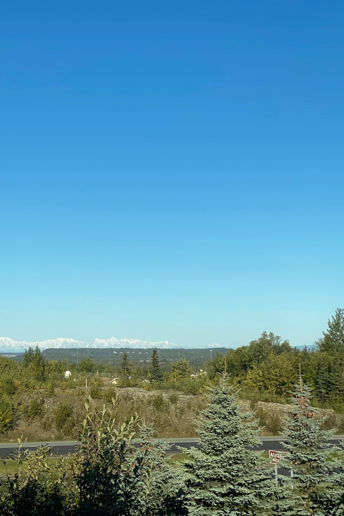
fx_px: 1046
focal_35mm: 73
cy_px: 255
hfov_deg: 18.3
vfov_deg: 27.7
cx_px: 12
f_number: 2
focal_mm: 6
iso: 20
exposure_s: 1/1332
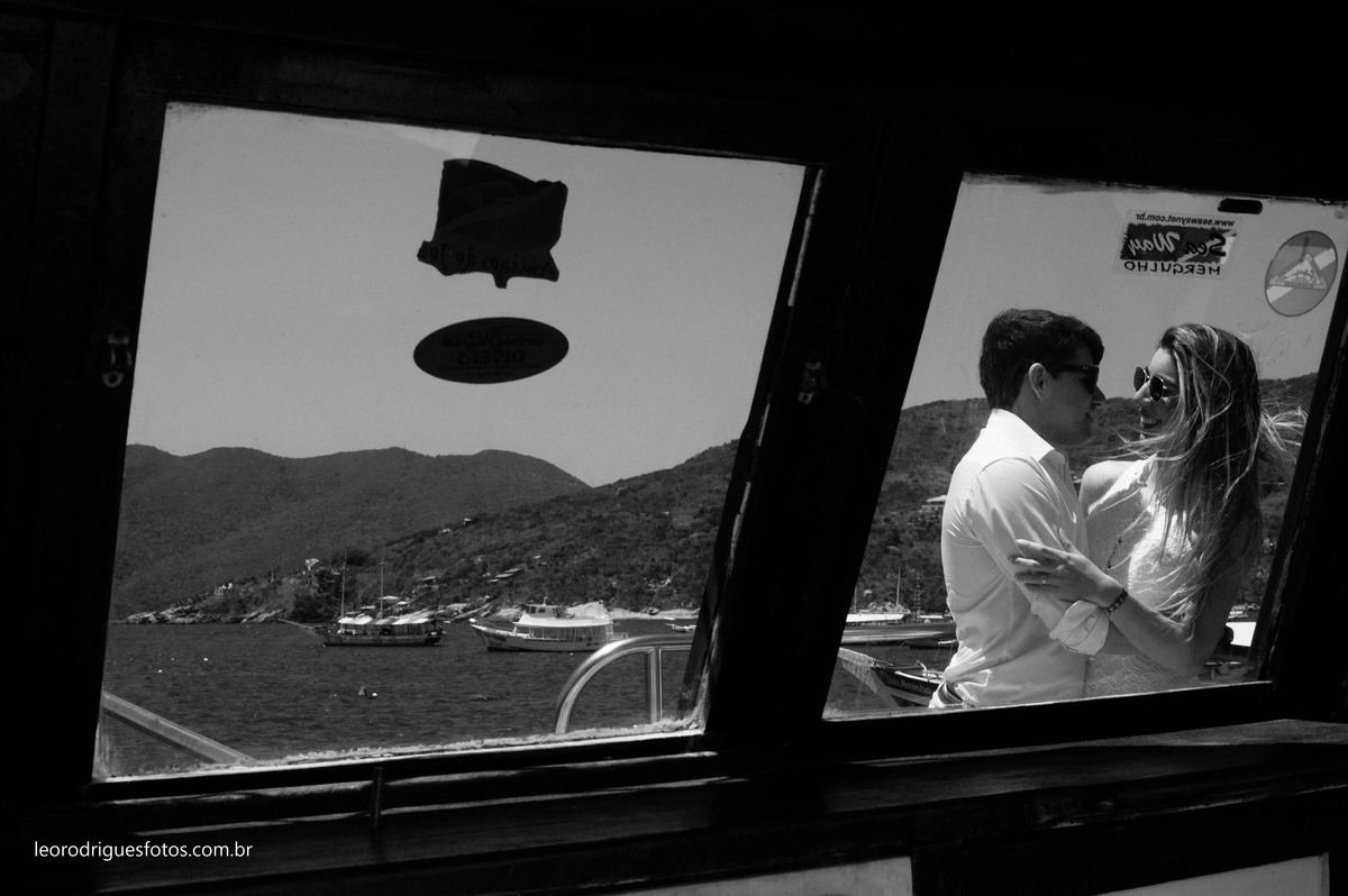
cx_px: 674
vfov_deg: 26.9
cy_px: 448
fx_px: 1871
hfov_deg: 39.6
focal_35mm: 50
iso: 640
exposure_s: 1/640
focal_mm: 50
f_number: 16
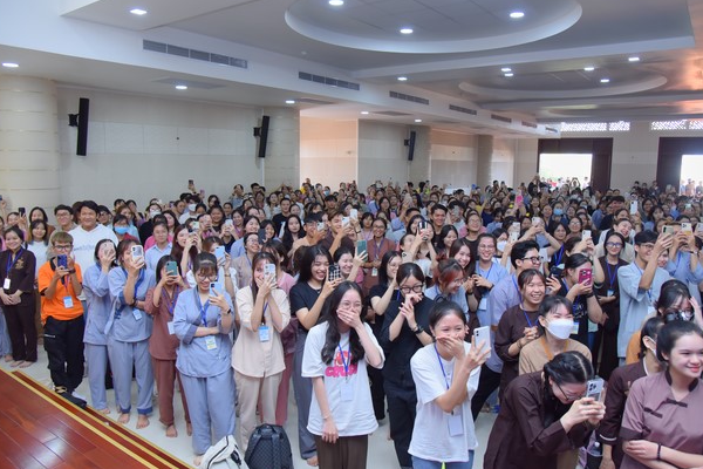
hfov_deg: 69.4
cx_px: 363
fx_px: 508
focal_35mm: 26
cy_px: 232
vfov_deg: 49.6
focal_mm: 24
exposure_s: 1/160
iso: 1000
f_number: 5
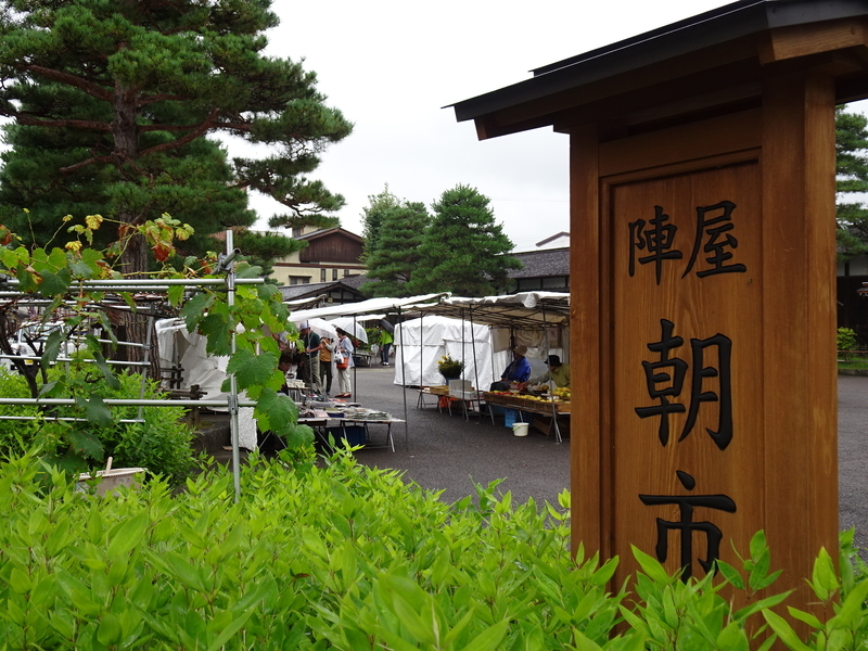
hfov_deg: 45.8
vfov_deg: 35.1
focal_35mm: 41
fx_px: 1028
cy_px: 326
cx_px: 434
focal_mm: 7.05
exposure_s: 1/80
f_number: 4
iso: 80
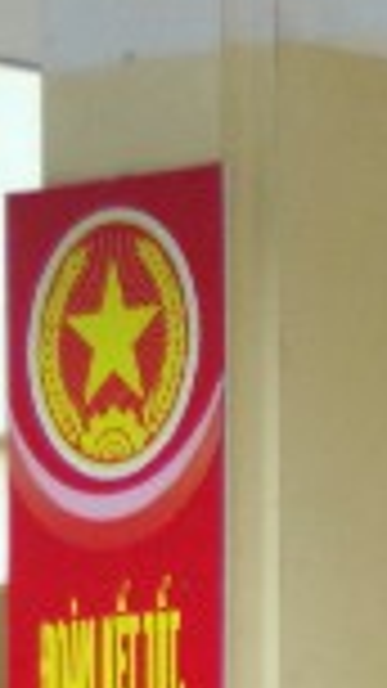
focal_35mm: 379
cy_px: 1232
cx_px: 2151
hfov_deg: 3.0
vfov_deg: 5.6
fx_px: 6918
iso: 200
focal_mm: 36
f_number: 4.5
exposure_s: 1/80
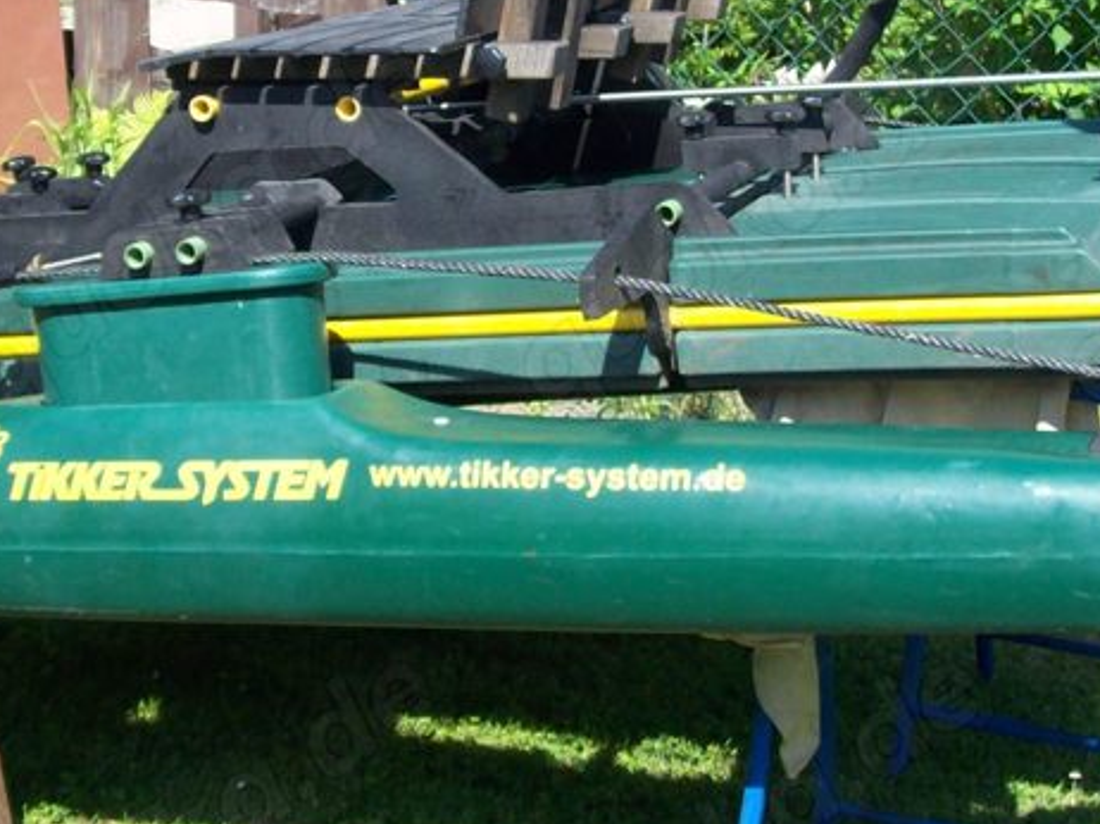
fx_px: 2477
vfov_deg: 18.8
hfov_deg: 25.0
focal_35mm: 78
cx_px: 488
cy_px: 257
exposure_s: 1/590
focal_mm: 6
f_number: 2.7
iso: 80
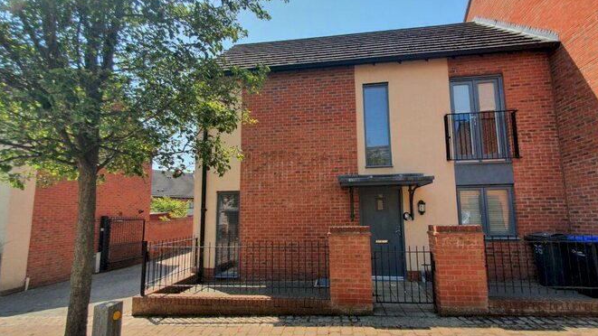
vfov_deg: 70.3
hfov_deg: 103.0
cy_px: 187
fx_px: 238
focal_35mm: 15
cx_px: 300
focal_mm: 1.8
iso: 50
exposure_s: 1/558
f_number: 2.2
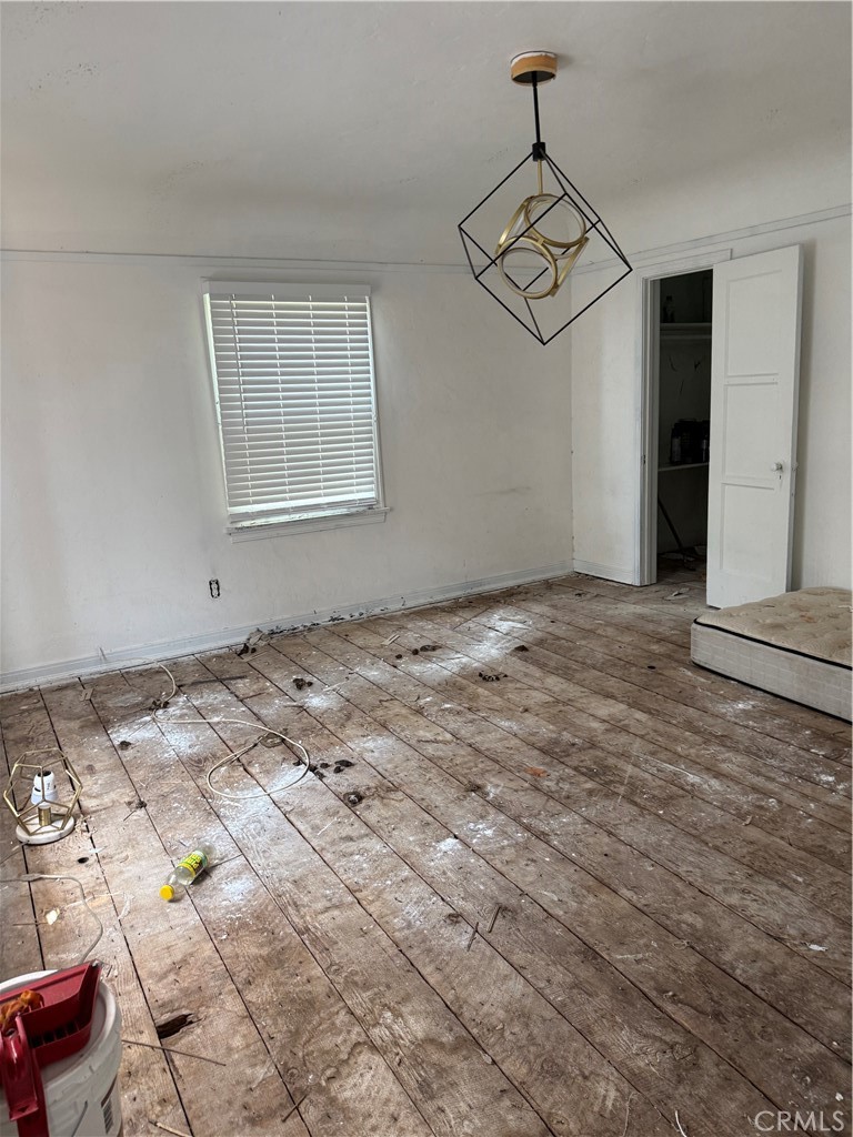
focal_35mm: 24
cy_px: 568
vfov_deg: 71.6
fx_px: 789
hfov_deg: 56.8
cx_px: 426
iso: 200
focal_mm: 6.76
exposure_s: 1/92
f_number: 1.78
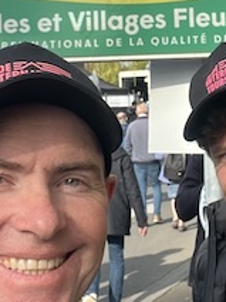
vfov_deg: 22.8
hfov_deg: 17.2
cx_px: 183
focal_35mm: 85
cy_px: 71
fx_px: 740
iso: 32
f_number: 2.2
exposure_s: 1/320
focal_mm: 2.71
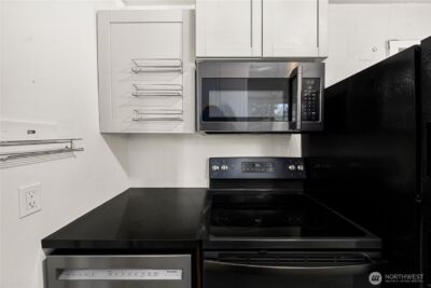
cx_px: 216
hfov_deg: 112.6
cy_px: 144
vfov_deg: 90.1
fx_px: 144
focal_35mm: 12
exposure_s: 1/10
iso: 1000
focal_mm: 12
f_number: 7.1
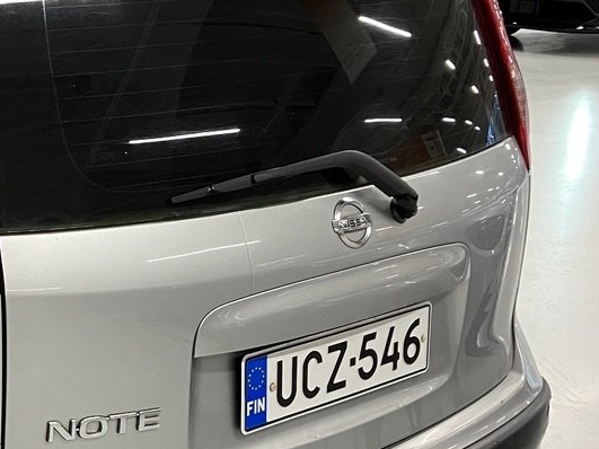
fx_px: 1315
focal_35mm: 76
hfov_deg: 23.8
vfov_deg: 19.3
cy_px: 293
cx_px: -87
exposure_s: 1/50
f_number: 1.8
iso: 100
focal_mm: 3.99
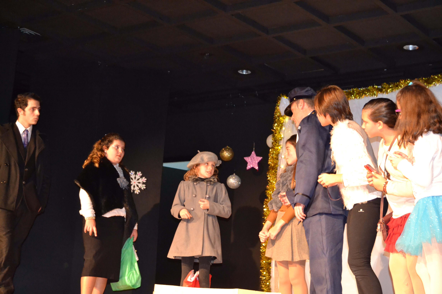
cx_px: 221
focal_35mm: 69
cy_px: 147
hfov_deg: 29.2
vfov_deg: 19.7
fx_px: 847
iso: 3200
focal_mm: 46
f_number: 5.3
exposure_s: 1/60
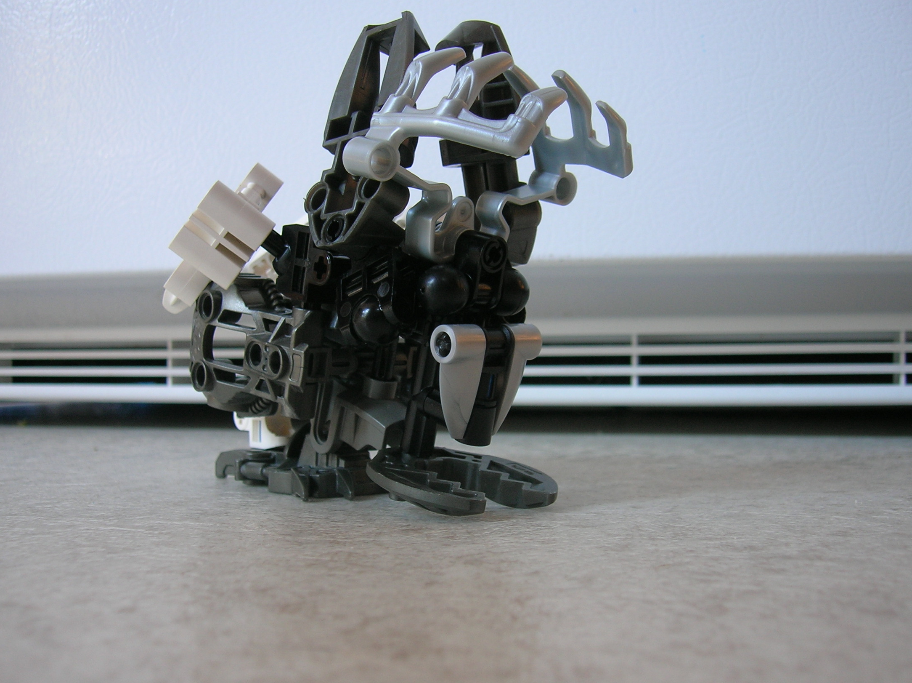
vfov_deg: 37.7
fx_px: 1000
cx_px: 438
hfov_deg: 49.0
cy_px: 354
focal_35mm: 38
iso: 50
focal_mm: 6
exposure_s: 1/5.2
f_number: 2.9
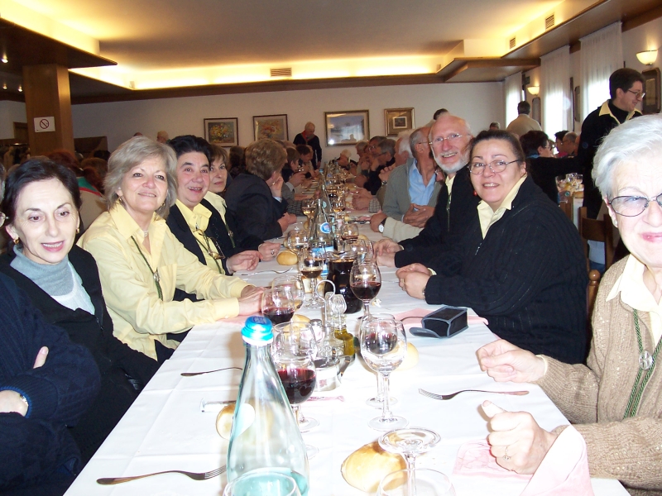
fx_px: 708
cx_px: 331
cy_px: 248
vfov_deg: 38.7
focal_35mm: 37
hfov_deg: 50.1
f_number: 2.8
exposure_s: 1/60
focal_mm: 5.6
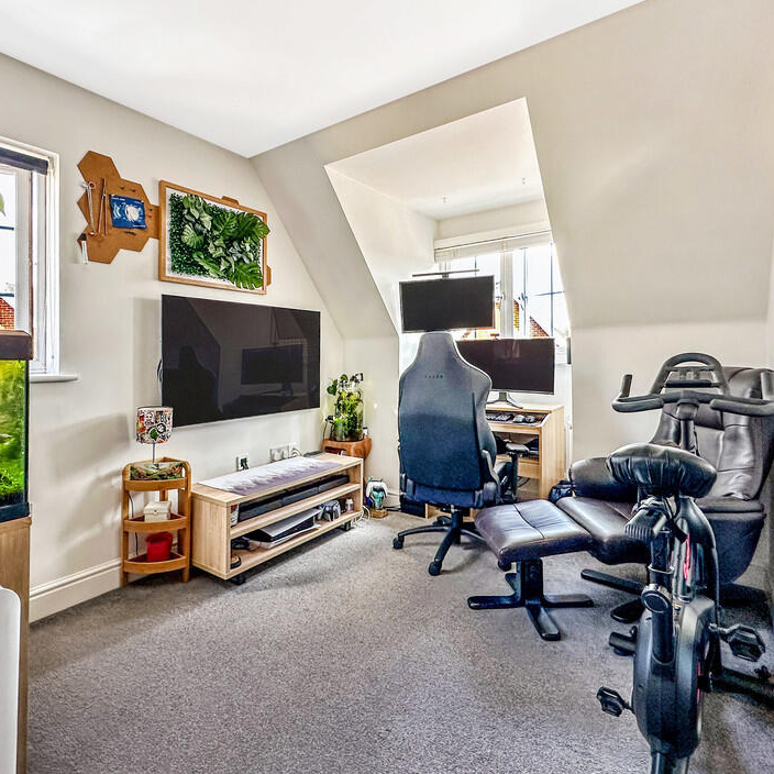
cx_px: 364
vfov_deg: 80.7
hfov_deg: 80.6
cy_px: 388
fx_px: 455
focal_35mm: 18
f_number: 2.2
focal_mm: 2.22
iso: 200
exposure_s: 1/100
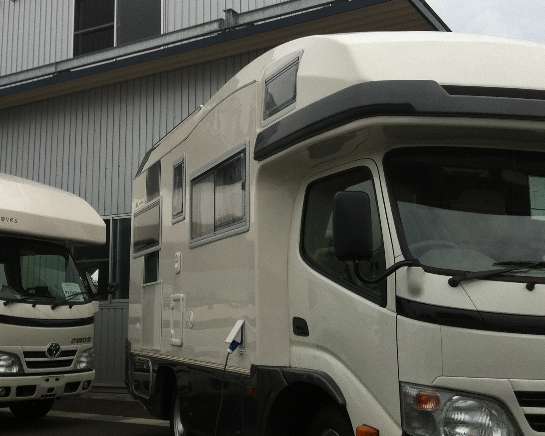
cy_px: 160
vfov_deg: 27.5
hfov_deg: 33.7
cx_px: 166
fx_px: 887
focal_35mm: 55
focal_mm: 3.85
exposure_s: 1/603
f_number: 2.8
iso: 80
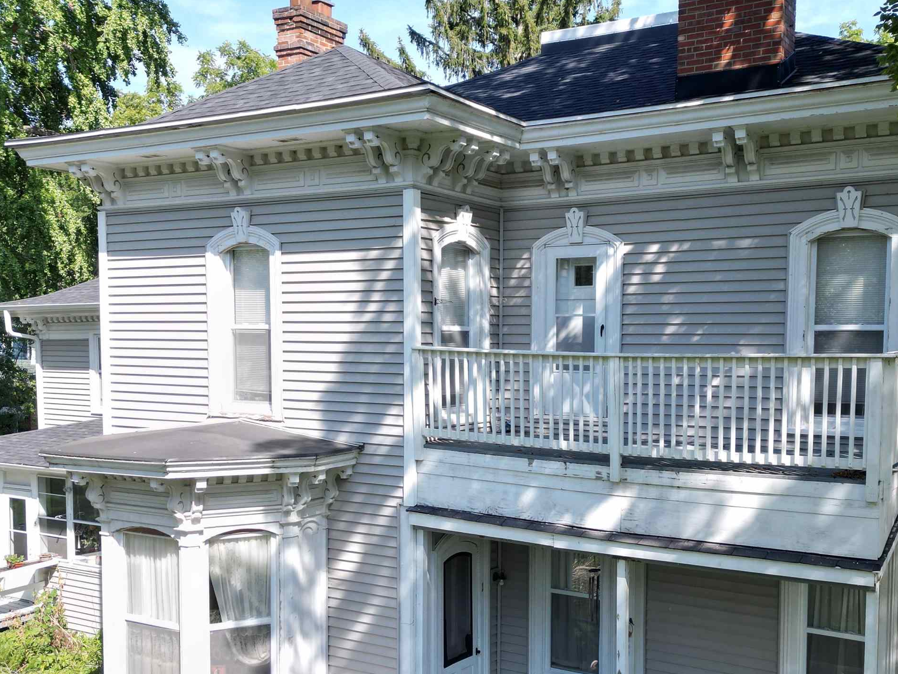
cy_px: 417
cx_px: 499
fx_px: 1012
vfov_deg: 36.6
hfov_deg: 47.8
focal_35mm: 39
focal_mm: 6.72
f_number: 1.7
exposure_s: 1/1250
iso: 100
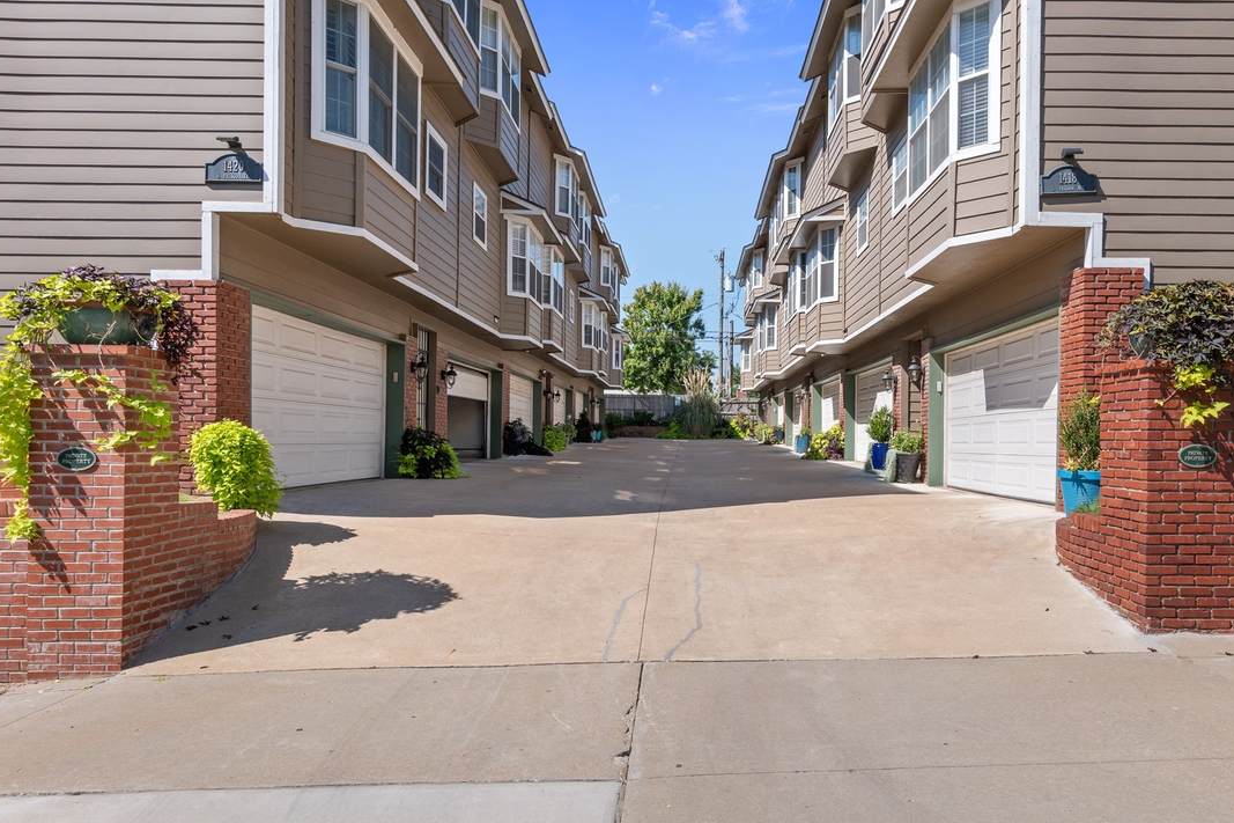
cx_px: 694
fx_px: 822
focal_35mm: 24
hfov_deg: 73.4
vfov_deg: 53.1
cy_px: 437
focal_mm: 20
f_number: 11
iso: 640
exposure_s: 1/400
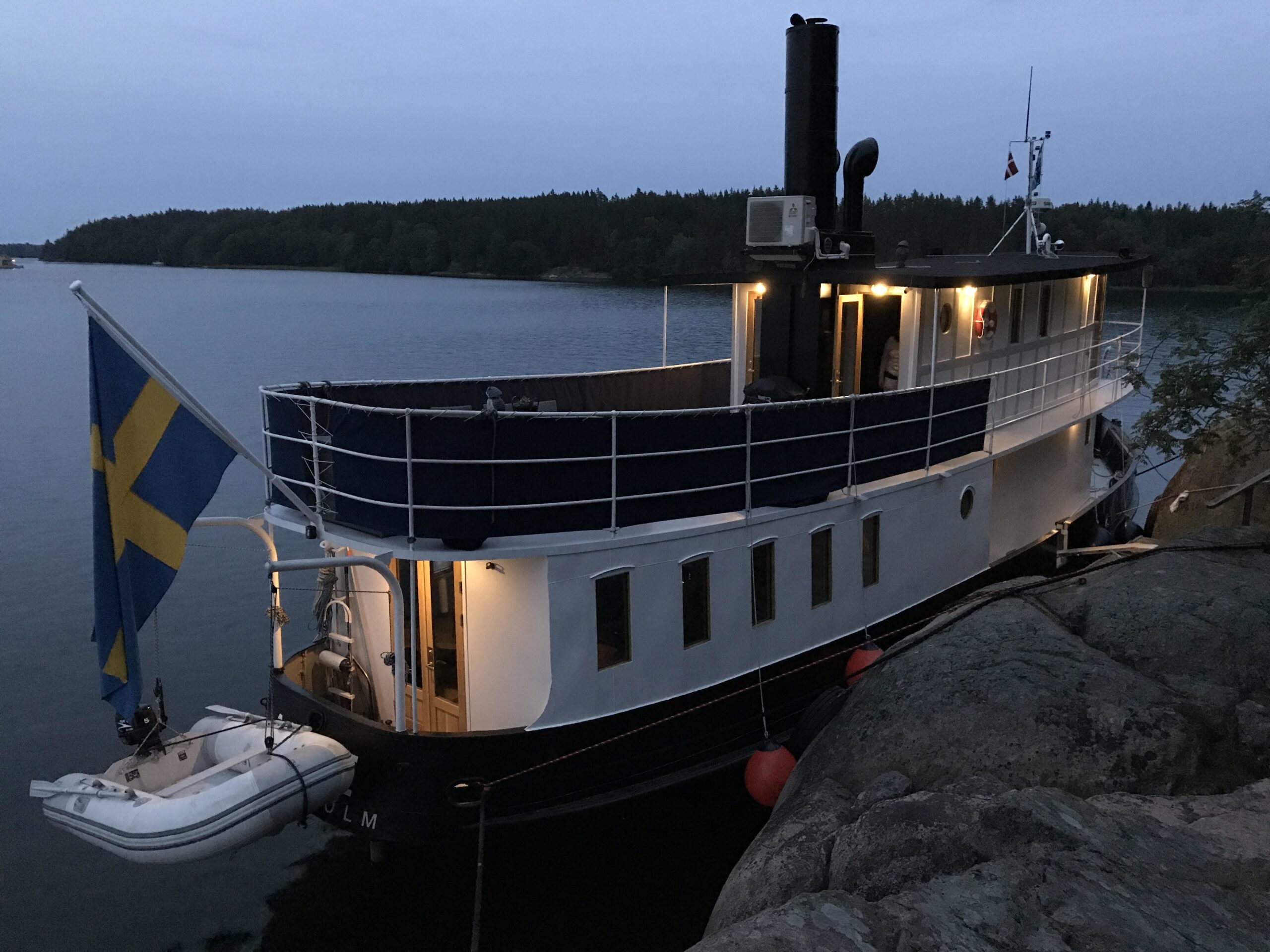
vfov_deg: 49.7
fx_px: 1027
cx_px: 635
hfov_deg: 63.4
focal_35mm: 28
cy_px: 476
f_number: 1.8
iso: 160
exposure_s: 1/4
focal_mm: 3.99
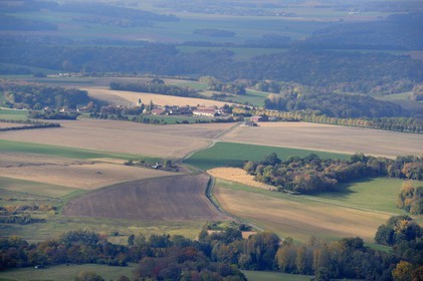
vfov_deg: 6.9
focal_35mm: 200
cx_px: 212
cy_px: 140
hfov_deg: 10.3
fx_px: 2348
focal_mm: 200
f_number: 9
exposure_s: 1/800
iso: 400
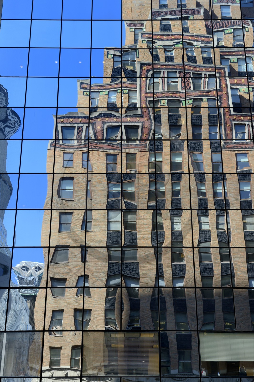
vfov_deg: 33.4
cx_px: 127
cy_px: 191
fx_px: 636
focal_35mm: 60
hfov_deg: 22.6
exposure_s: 1/320
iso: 400
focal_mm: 60
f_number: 5.6
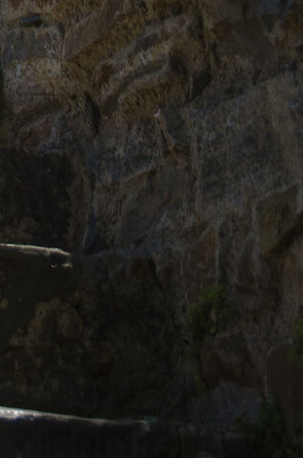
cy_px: -332
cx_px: -328
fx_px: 2919
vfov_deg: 8.7
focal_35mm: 230
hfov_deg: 5.8
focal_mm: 30
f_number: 4.2
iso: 100
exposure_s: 1/1600
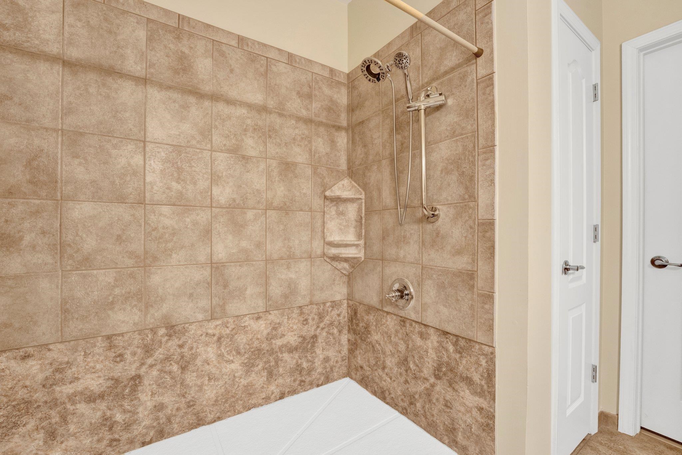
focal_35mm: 15
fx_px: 290
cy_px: 228
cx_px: 341
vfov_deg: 76.2
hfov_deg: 99.3
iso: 1000
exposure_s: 1/8
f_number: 8
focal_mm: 15.3
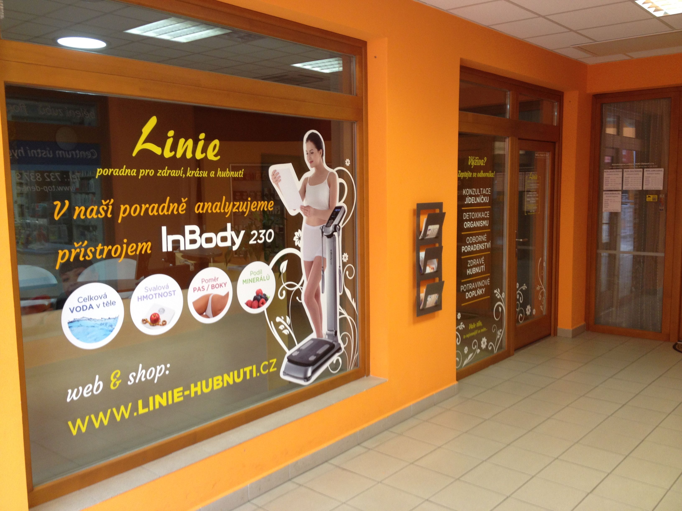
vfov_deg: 40.7
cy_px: 256
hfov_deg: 52.6
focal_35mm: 35
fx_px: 690
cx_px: 341
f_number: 2.4
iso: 80
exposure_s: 1/20
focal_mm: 4.28
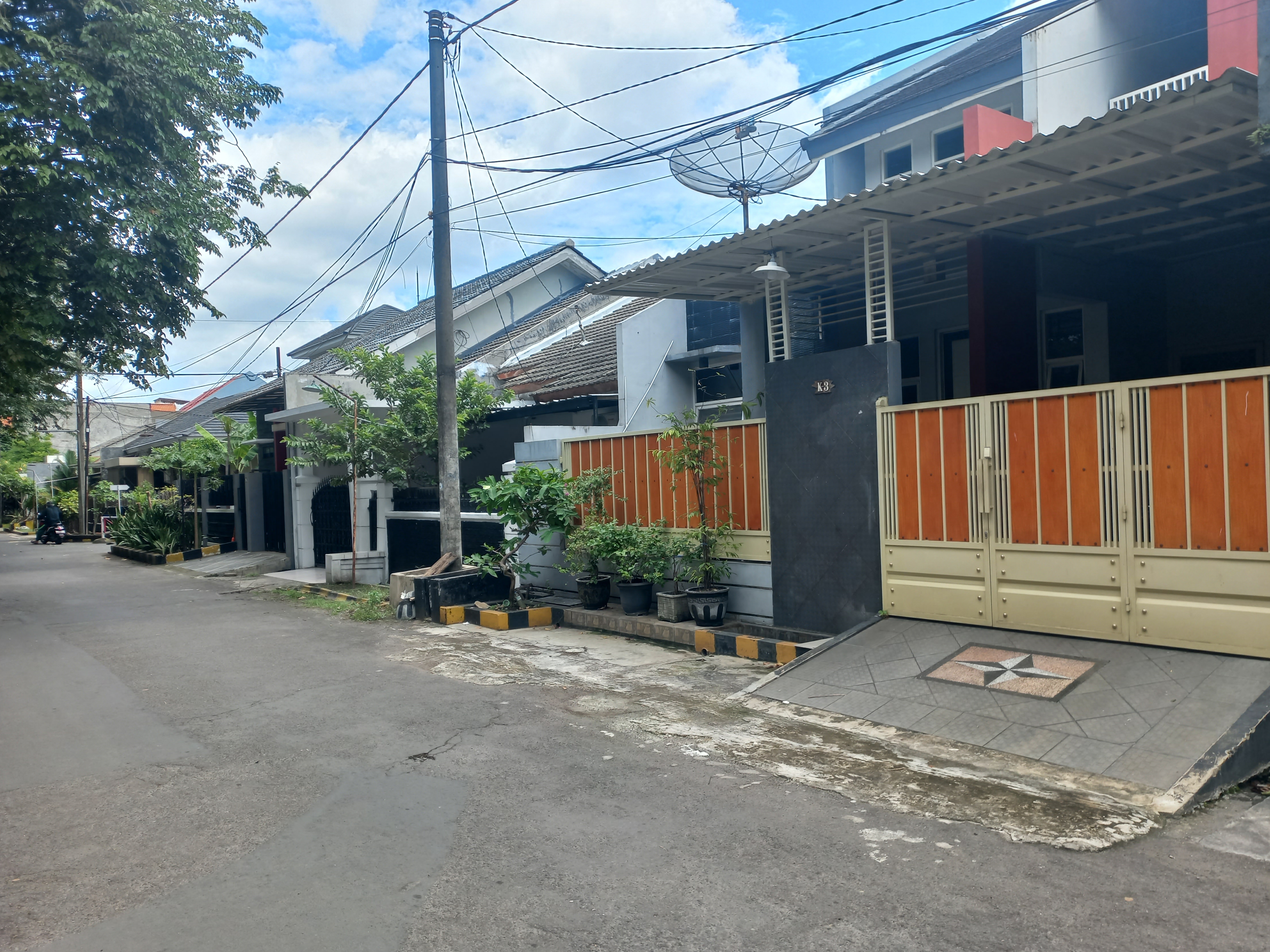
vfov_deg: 53.1
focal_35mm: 26
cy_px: 486
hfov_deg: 67.3
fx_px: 954
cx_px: 648
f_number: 1.8
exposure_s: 1/338
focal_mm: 4.6
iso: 25
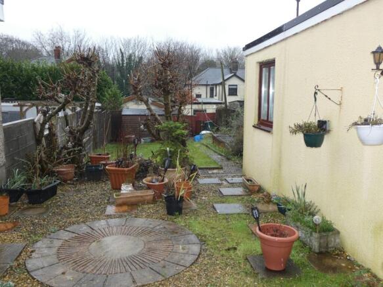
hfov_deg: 56.8
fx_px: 354
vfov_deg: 44.1
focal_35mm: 32
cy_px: 144
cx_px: 192
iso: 200
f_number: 3.4
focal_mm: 5.8
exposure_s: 1/60
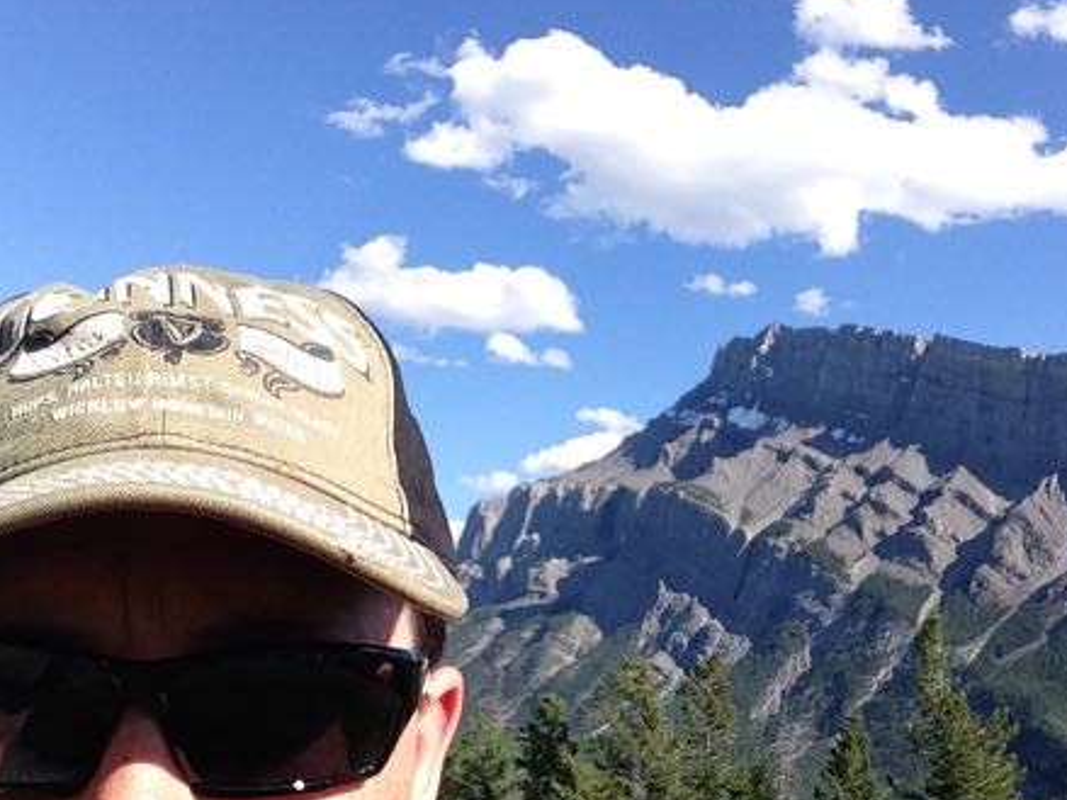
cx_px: 656
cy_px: 557
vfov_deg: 28.3
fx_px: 1572
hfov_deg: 37.3
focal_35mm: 51
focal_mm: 2.18
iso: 32
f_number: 2.4
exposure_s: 1/823
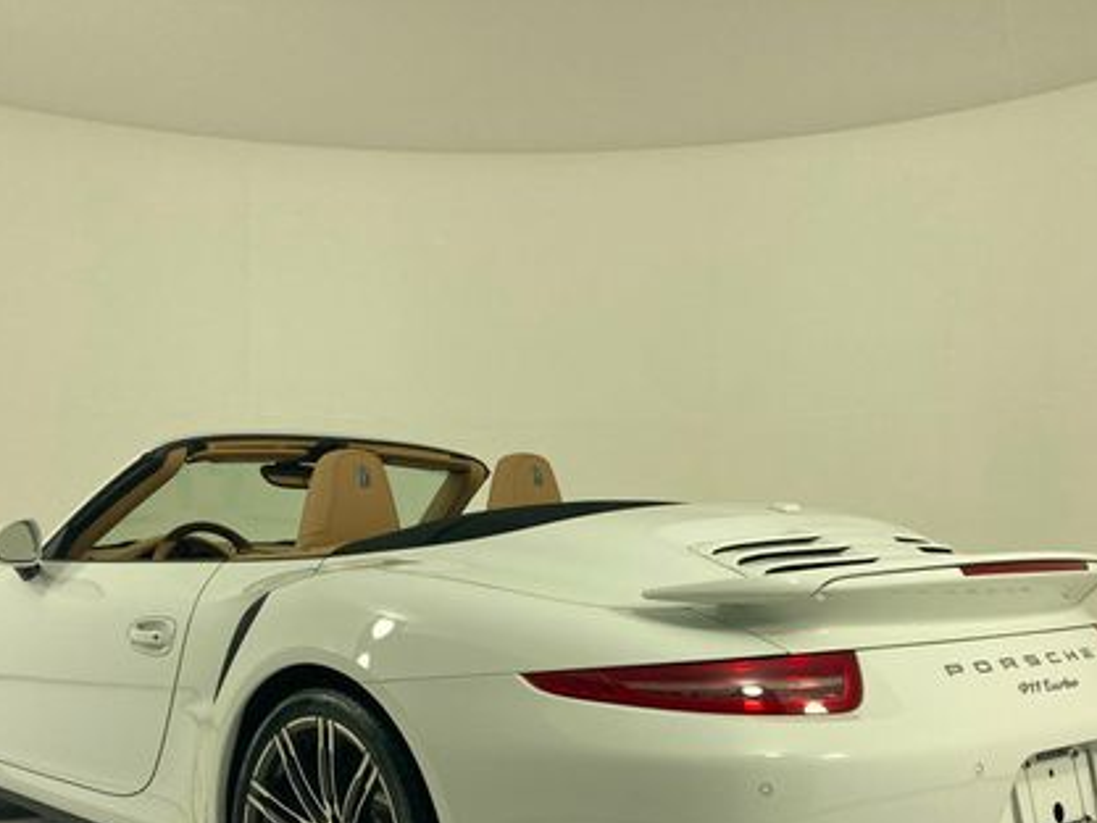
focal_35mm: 43
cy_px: 623
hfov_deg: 43.8
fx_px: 1363
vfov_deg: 32.9
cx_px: 492
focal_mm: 3.99
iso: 20
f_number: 1.8
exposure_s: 1/475
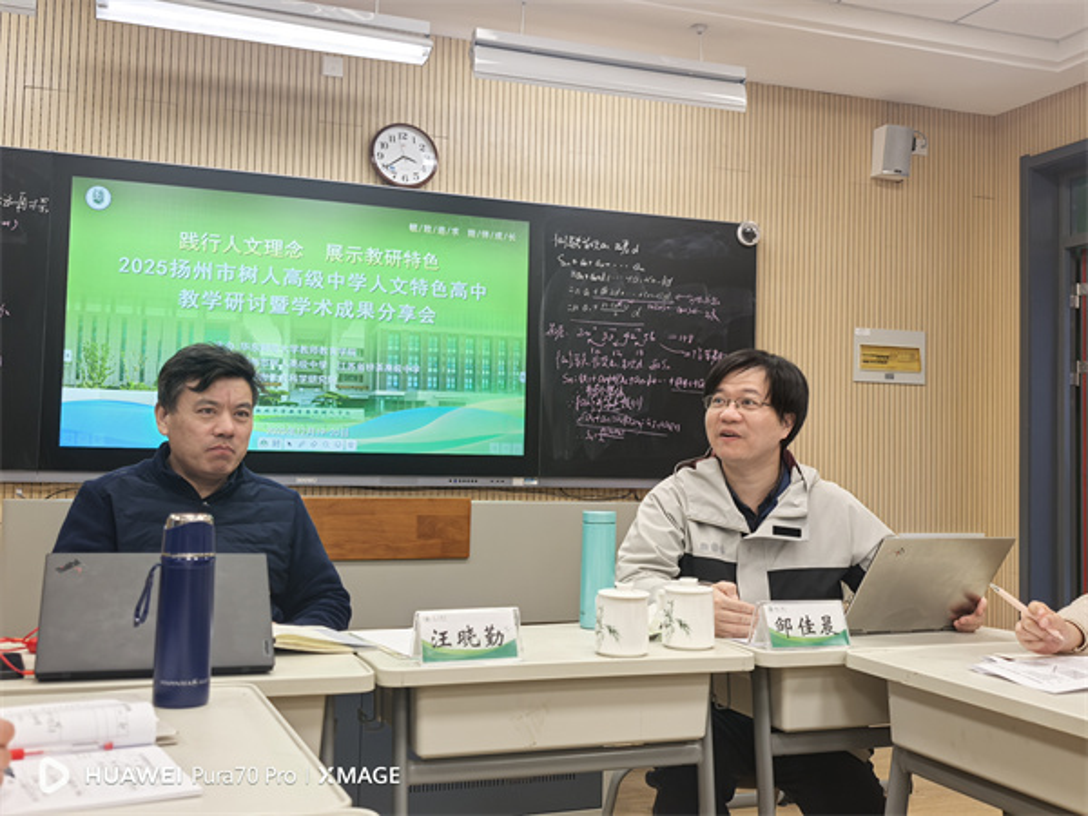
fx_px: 1163
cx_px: 544
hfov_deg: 50.1
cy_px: 408
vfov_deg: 38.7
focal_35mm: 37
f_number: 1.4
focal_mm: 6.98
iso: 80
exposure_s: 1/100
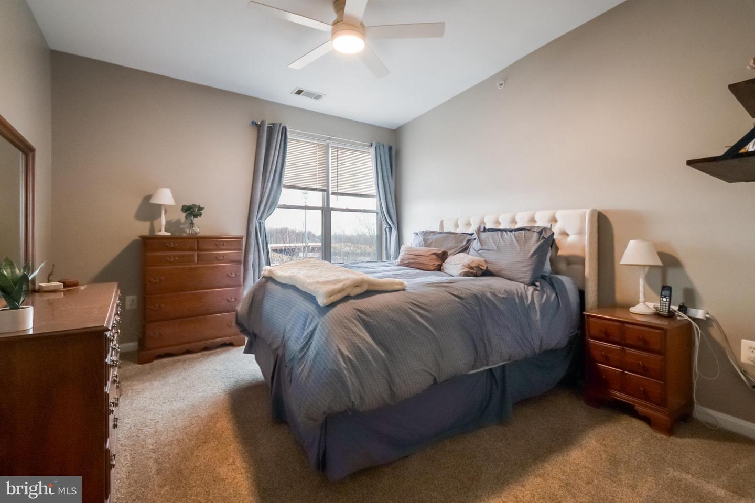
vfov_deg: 77.3
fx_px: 315
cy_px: 252
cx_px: 378
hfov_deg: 100.4
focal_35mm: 15
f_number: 5.6
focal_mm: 10
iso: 400
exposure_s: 1/125
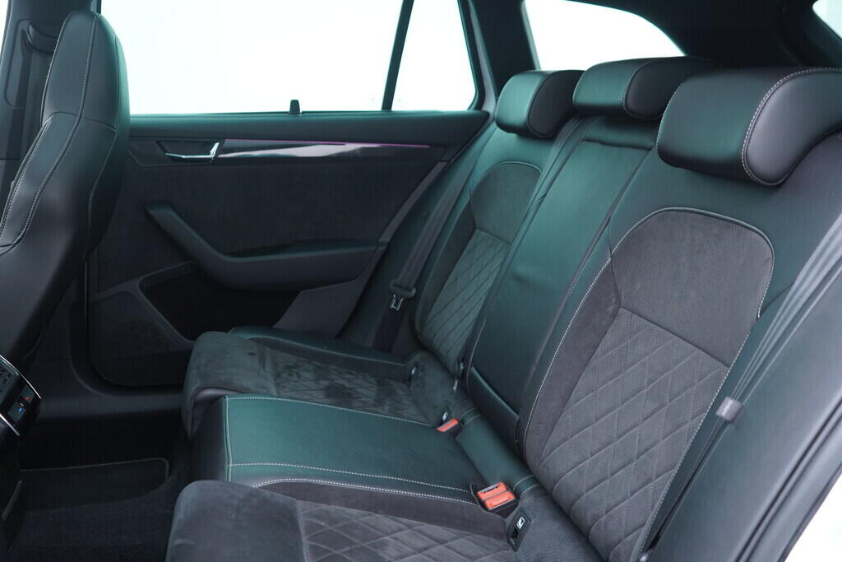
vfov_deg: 36.9
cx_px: 421
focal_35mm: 36
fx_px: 842
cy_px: 281
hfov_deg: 53.1
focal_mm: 24
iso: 400
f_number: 2.8
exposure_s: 1/40
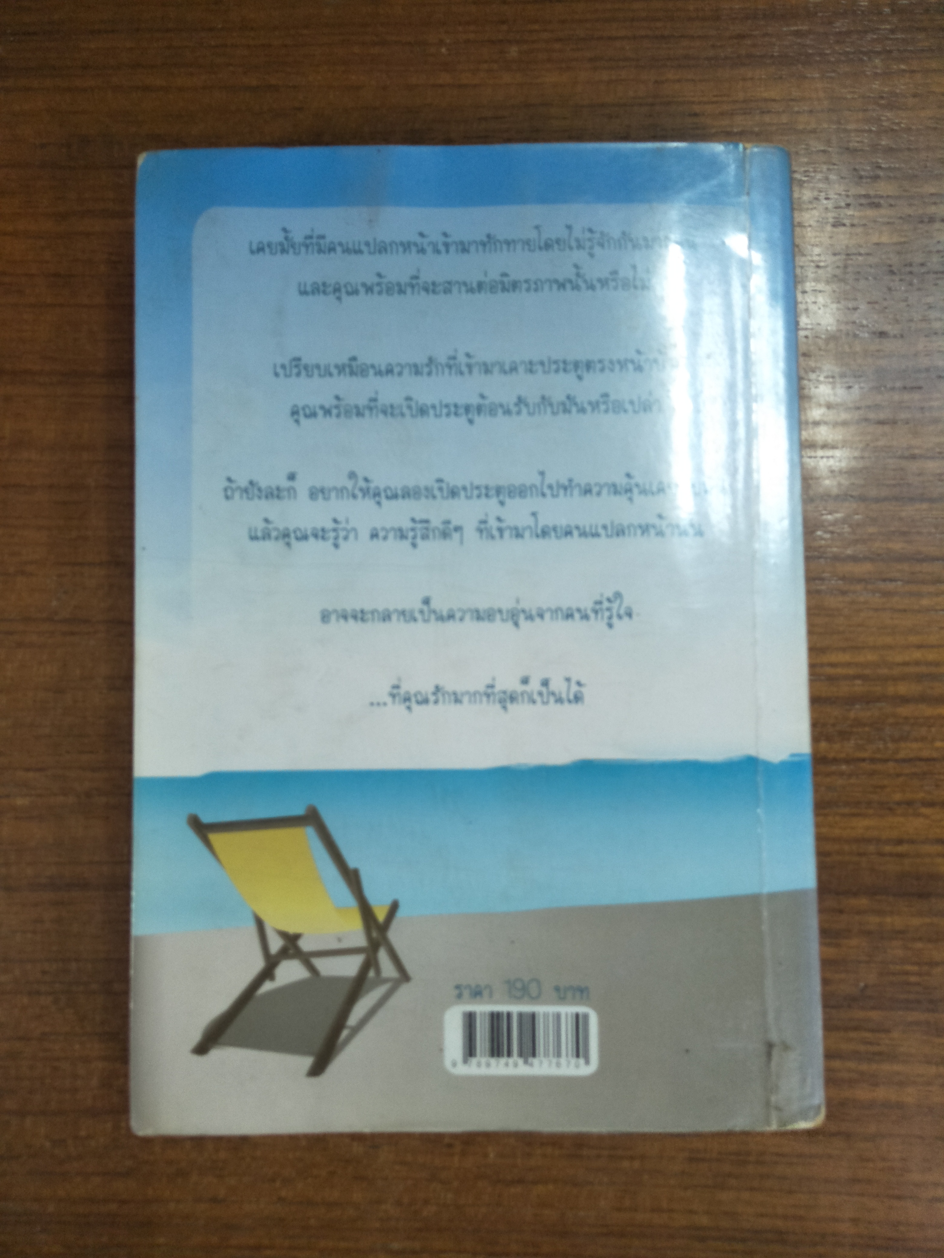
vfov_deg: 81.7
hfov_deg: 66.0
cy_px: 629
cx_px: 472
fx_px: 727
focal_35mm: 20
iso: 170
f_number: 2.2
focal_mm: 3.46
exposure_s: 1/33
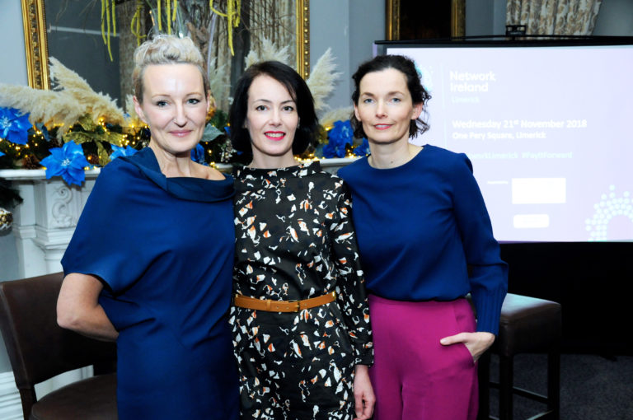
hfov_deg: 49.6
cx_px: 316
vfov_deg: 34.1
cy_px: 210
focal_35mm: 39
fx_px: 685
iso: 1250
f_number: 5.6
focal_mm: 26
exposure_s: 1/80
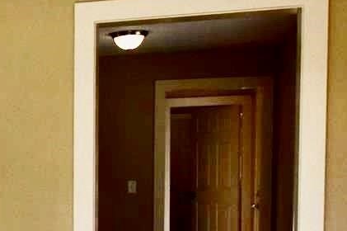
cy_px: 200
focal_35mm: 73
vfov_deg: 18.4
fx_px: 703
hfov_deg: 24.1
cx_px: -112
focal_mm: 10
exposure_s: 1/250
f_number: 8
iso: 400
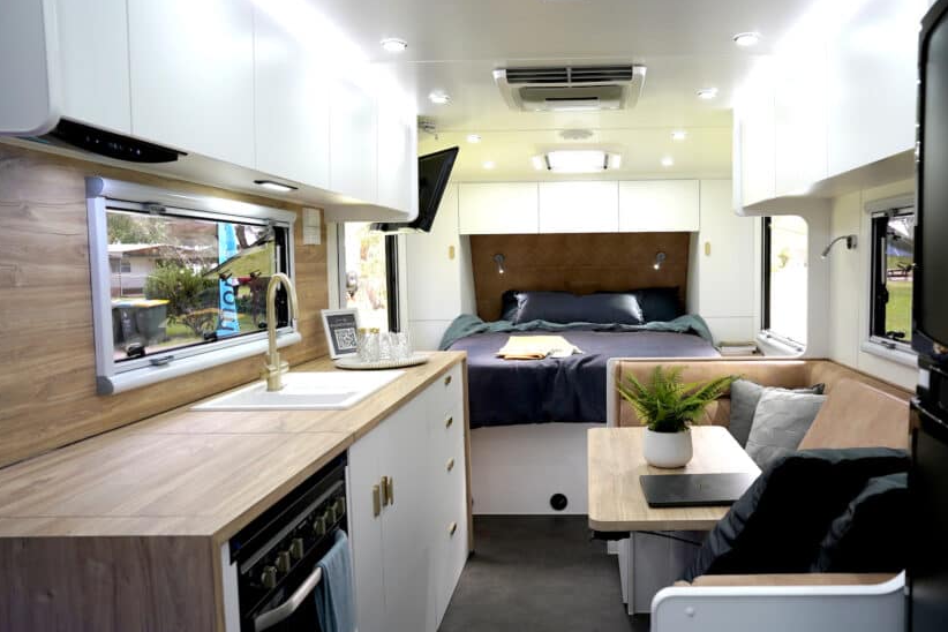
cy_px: 314
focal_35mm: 26
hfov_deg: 68.7
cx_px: 571
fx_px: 685
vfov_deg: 49.6
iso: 1000
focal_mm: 20
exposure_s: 1/200
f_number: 4.5
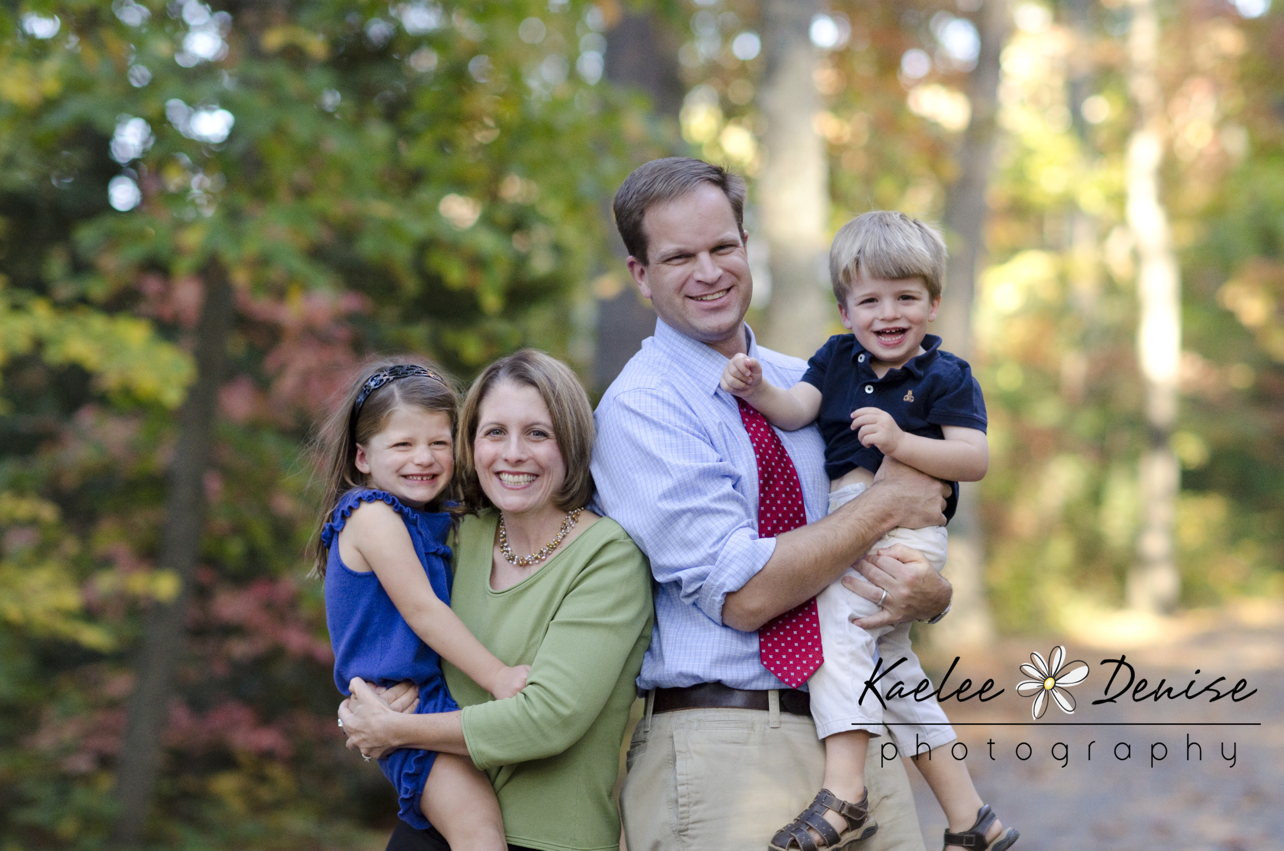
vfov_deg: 10.7
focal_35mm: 128
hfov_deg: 16.1
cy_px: 426
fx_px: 4538
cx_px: 642
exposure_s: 1/800
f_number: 2
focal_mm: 85
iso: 1600
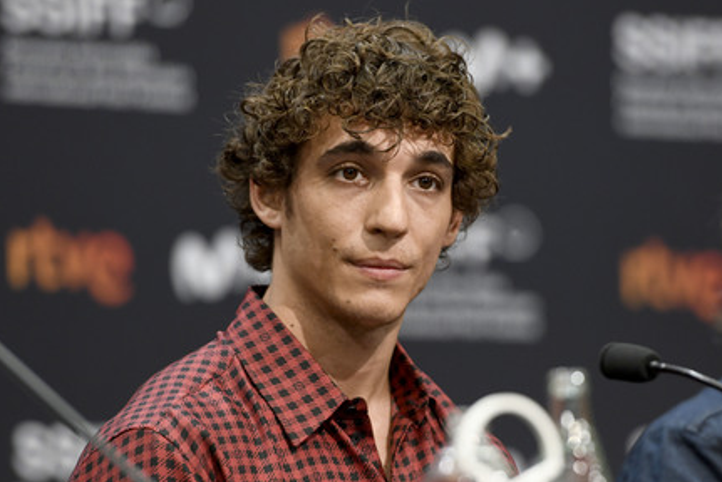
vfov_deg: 6.6
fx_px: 4194
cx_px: 371
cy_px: 246
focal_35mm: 209
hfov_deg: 9.8
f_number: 3.5
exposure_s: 1/200
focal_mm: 200
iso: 1250
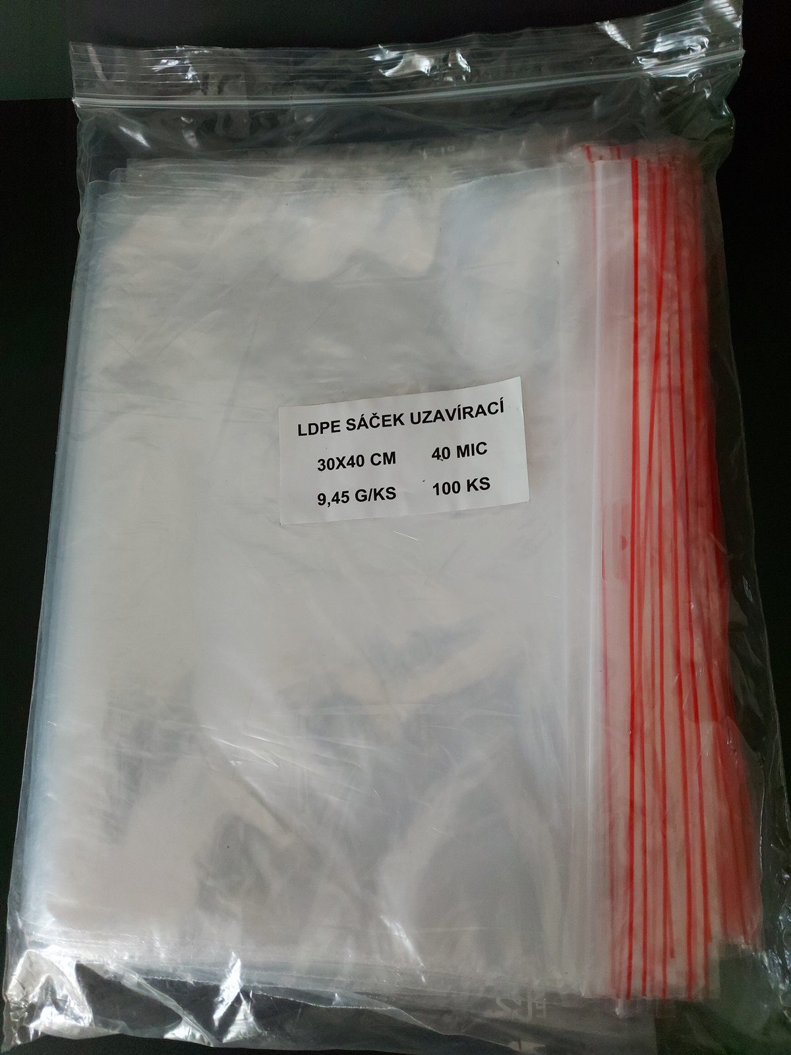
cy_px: 528
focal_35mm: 24
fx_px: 731
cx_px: 396
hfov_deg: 56.8
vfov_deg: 71.6
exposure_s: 1/50
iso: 250
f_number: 1.8
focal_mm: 5.23
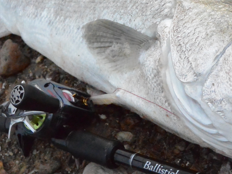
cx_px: 182
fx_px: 456
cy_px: 79
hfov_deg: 28.0
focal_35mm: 68
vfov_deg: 21.6
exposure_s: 1/40
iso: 3200
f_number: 3.8
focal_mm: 12
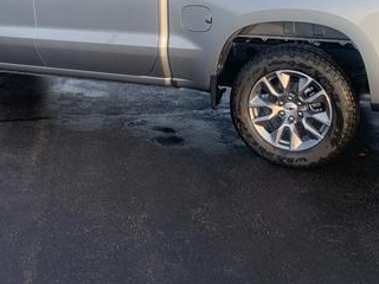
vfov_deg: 27.3
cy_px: 43
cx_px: 175
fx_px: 569
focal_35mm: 52
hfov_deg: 36.8
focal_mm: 4.25
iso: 25
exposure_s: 1/384
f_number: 1.8
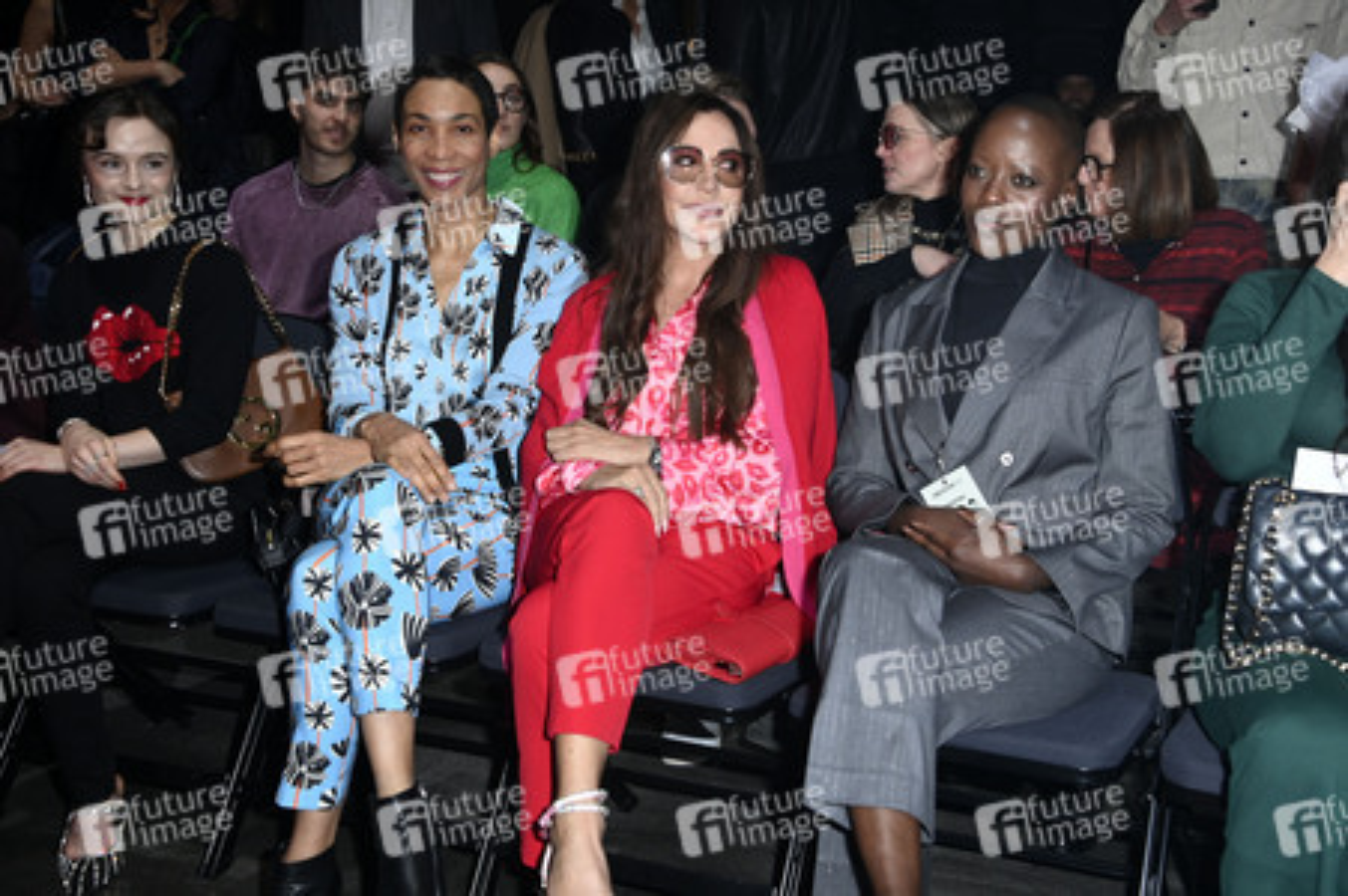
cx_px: 674
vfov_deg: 31.8
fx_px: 1571
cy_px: 448
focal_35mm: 42
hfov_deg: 46.4
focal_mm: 42
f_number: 5.6
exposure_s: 1/80
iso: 1250
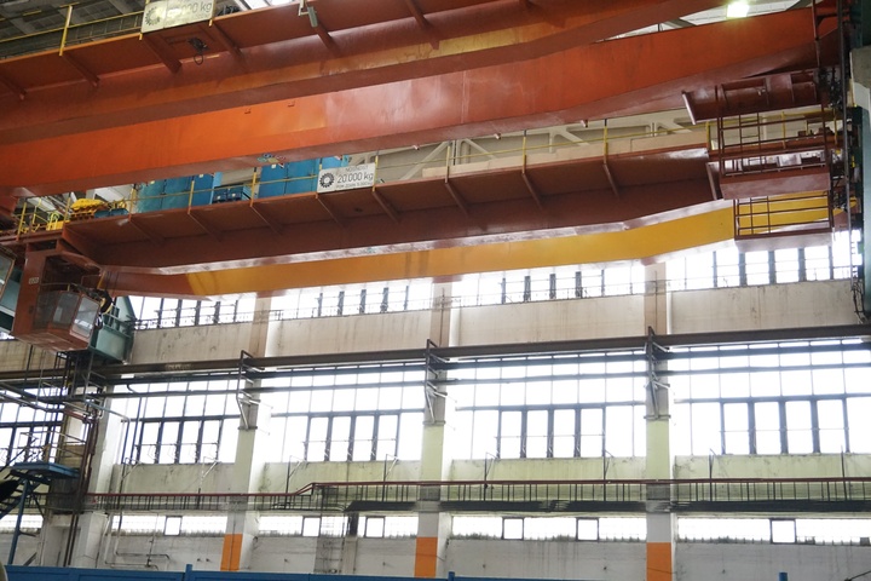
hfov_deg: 46.4
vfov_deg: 31.9
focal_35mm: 42
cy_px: 290
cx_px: 436
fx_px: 1016
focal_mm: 28
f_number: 4.5
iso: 3200
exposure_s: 1/60
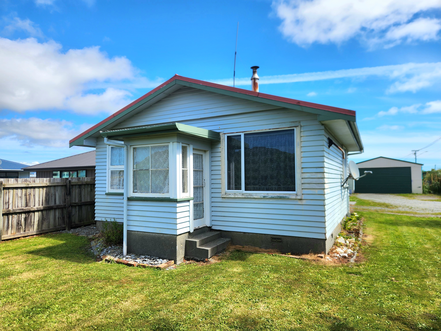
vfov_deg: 58.9
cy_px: 166
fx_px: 293
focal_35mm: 23
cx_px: 220
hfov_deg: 73.9
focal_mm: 5.4
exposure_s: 1/1250
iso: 20
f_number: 1.8
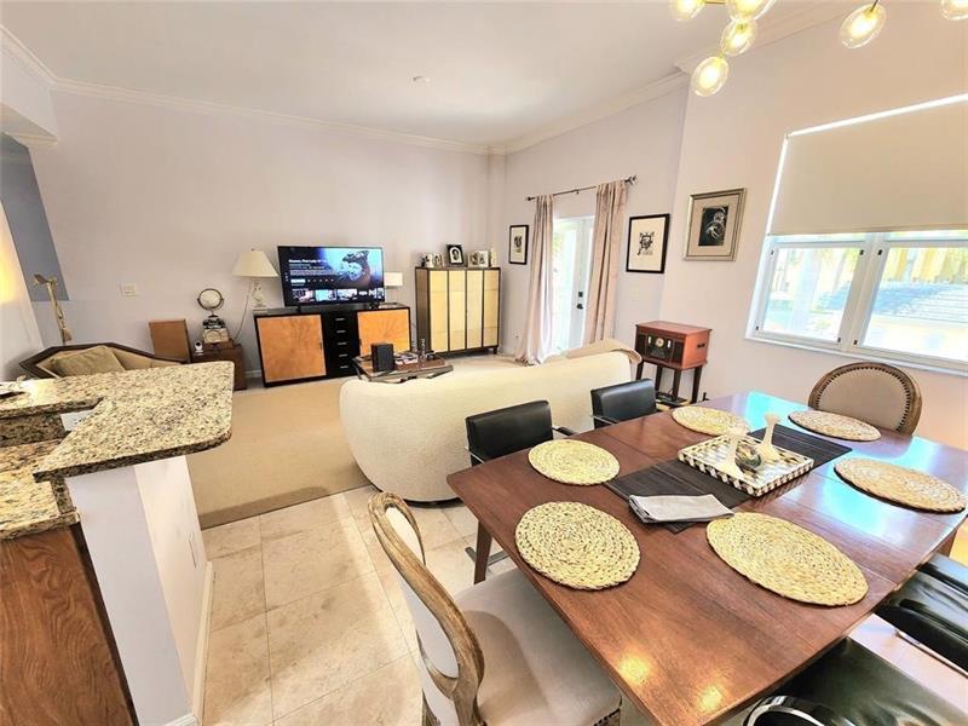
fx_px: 364
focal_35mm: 13
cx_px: 484
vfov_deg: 89.9
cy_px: 363
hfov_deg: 106.2
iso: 200
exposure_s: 1/60.2
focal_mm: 2.2
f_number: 2.2
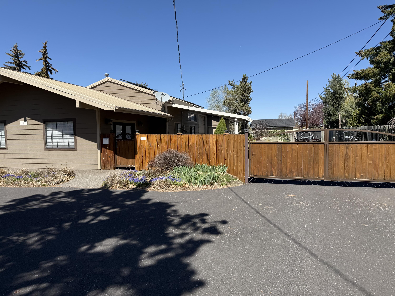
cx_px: 198
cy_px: 148
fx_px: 274
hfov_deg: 71.6
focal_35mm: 24
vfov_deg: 56.8
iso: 80
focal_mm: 6.76
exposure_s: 1/3953
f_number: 1.78
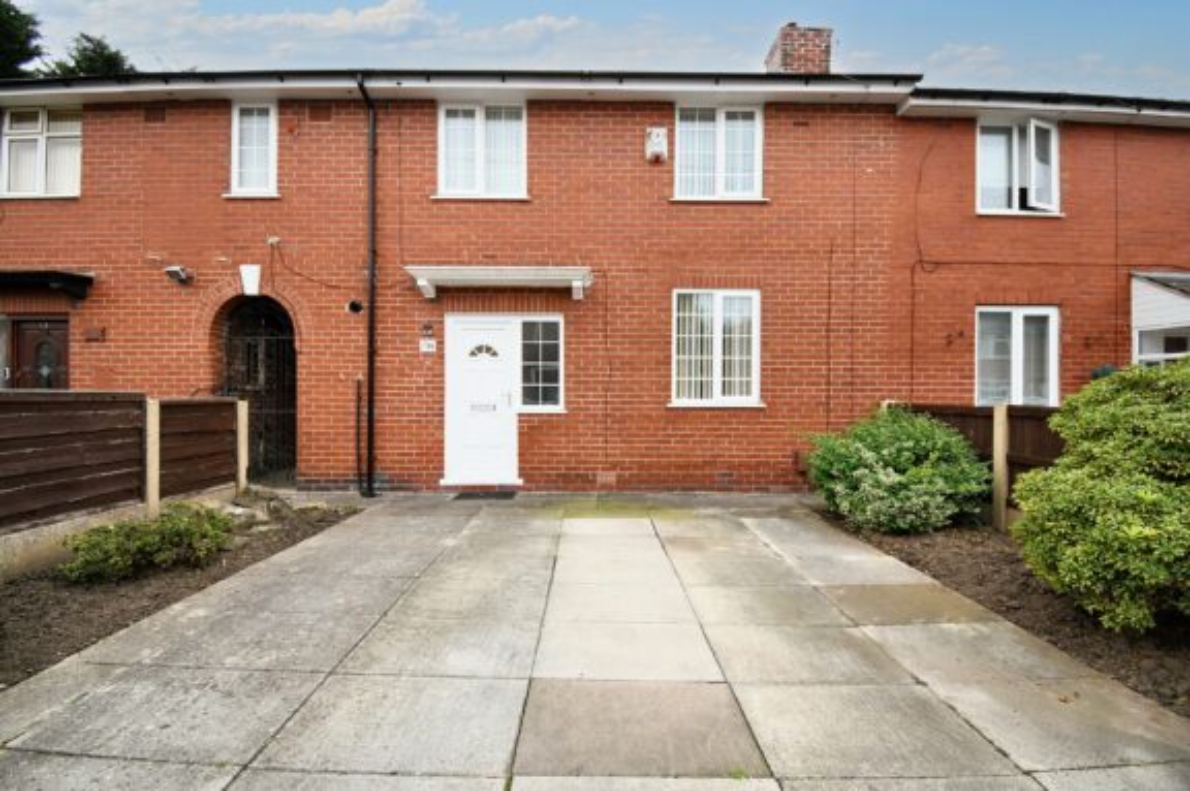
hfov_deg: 100.4
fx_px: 495
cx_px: 595
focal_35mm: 15
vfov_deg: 77.2
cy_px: 396
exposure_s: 1/50
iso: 100
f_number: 4.5
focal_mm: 10
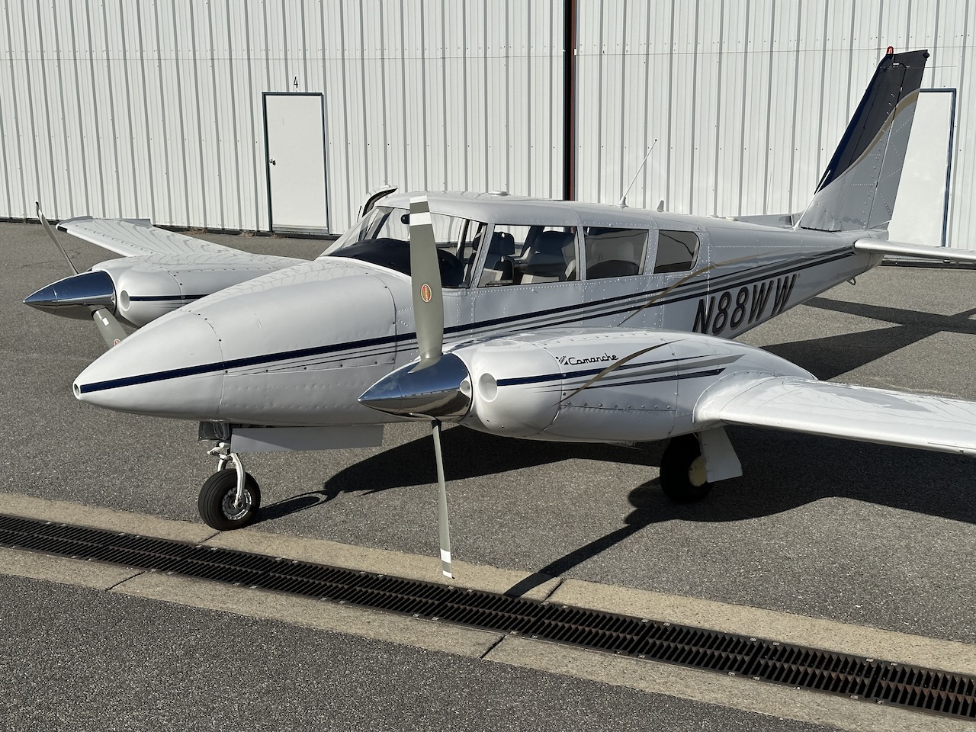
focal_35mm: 48
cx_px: 488
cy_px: 366
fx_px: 1353
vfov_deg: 30.3
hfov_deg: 39.7
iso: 64
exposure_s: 1/10870
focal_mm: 6.86
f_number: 1.78
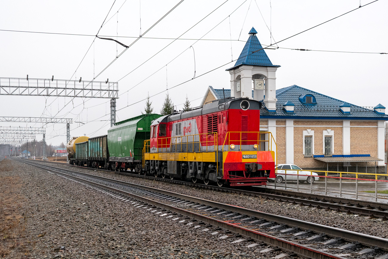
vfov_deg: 40.0
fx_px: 356
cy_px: 130
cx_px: 194
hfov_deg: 57.2
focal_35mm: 33
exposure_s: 1/250
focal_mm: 22
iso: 400
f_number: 5
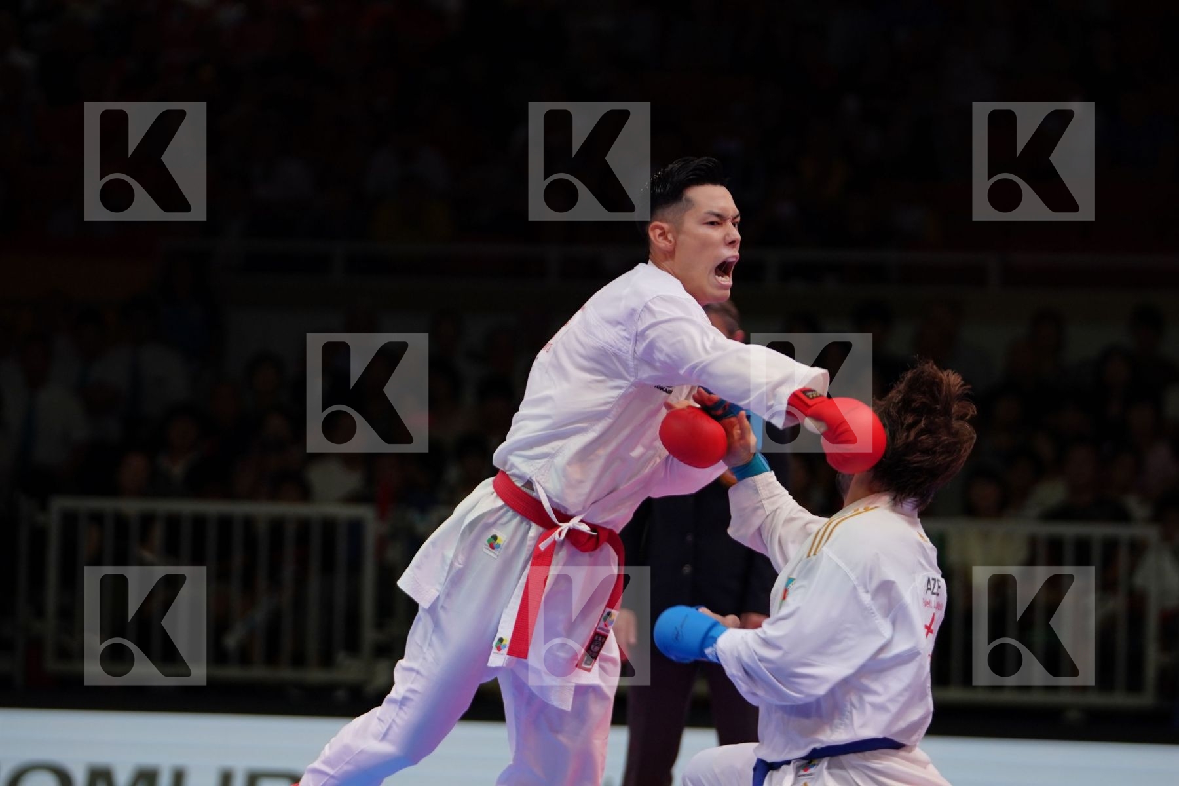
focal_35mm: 204
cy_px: 393
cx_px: 590
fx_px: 6680
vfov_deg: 6.7
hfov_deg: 10.1
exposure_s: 1/1000
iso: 640
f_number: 2.8
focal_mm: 136
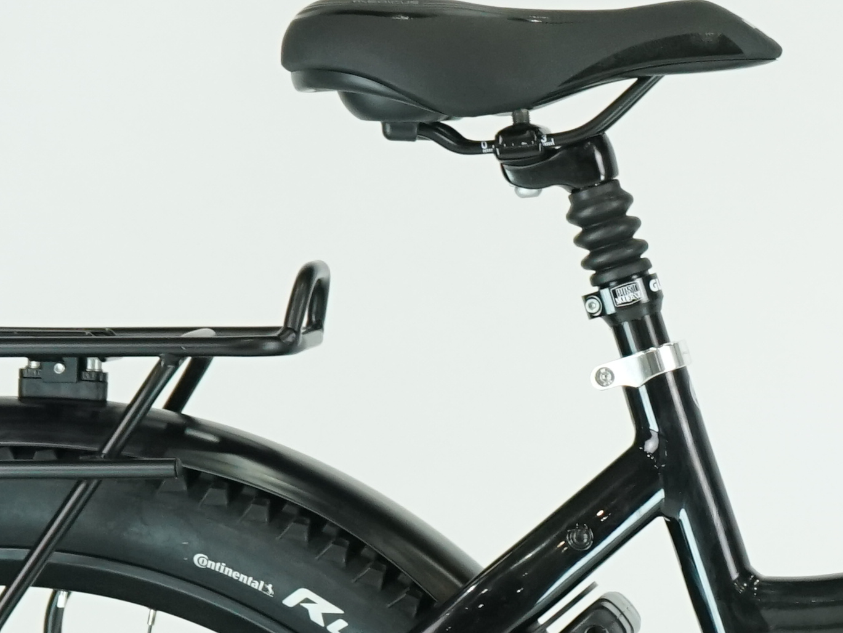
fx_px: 5748
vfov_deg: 6.3
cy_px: 726
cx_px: 1108
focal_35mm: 236
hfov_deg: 8.3
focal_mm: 56
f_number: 5.6
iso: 1600
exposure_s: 1/200
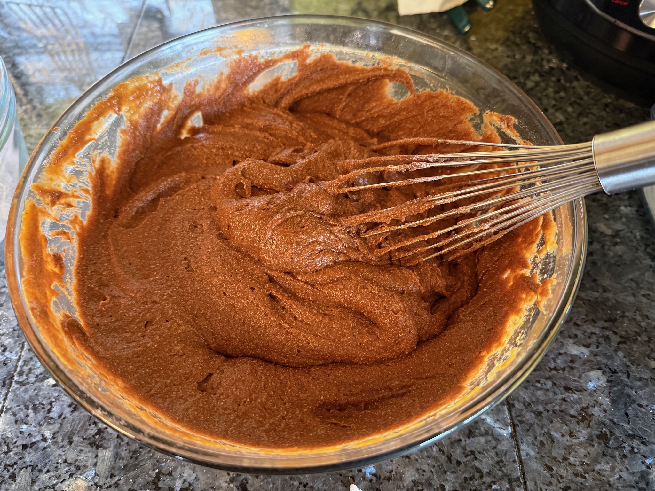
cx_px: 328
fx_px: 454
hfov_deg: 71.6
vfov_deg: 56.8
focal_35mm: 24
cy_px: 246
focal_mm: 6.76
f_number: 1.78
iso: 800
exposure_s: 1/40
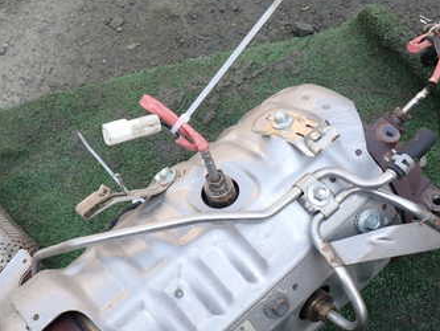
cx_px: 140
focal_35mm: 45
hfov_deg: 41.4
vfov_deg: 32.0
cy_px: 216
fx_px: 572
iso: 100
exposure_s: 1/320
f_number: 2.8
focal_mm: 4.5
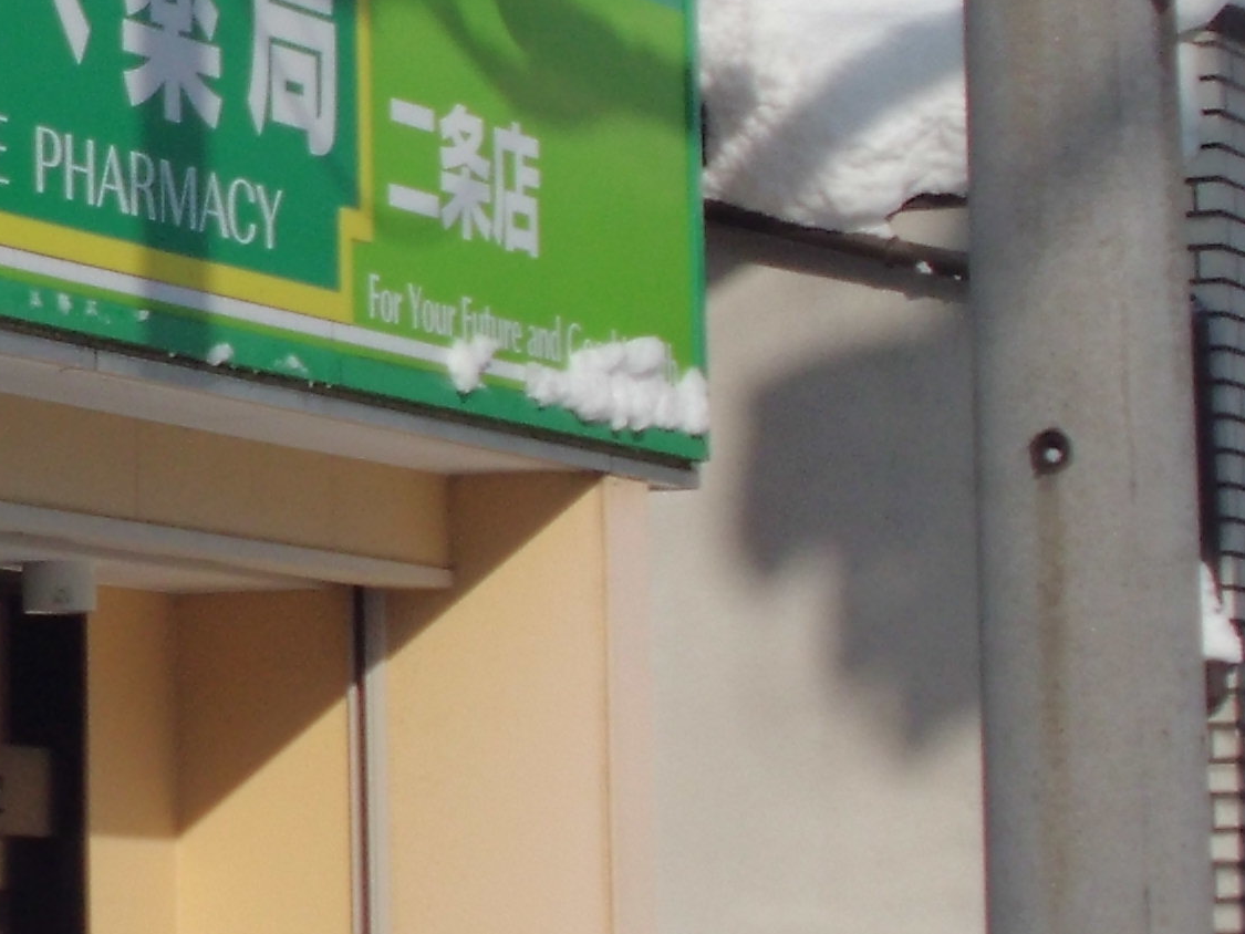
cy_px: 326
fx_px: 6906
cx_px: -386
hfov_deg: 10.1
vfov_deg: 7.7
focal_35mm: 192
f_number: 11.3
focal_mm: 9
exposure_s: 1/200
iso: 64
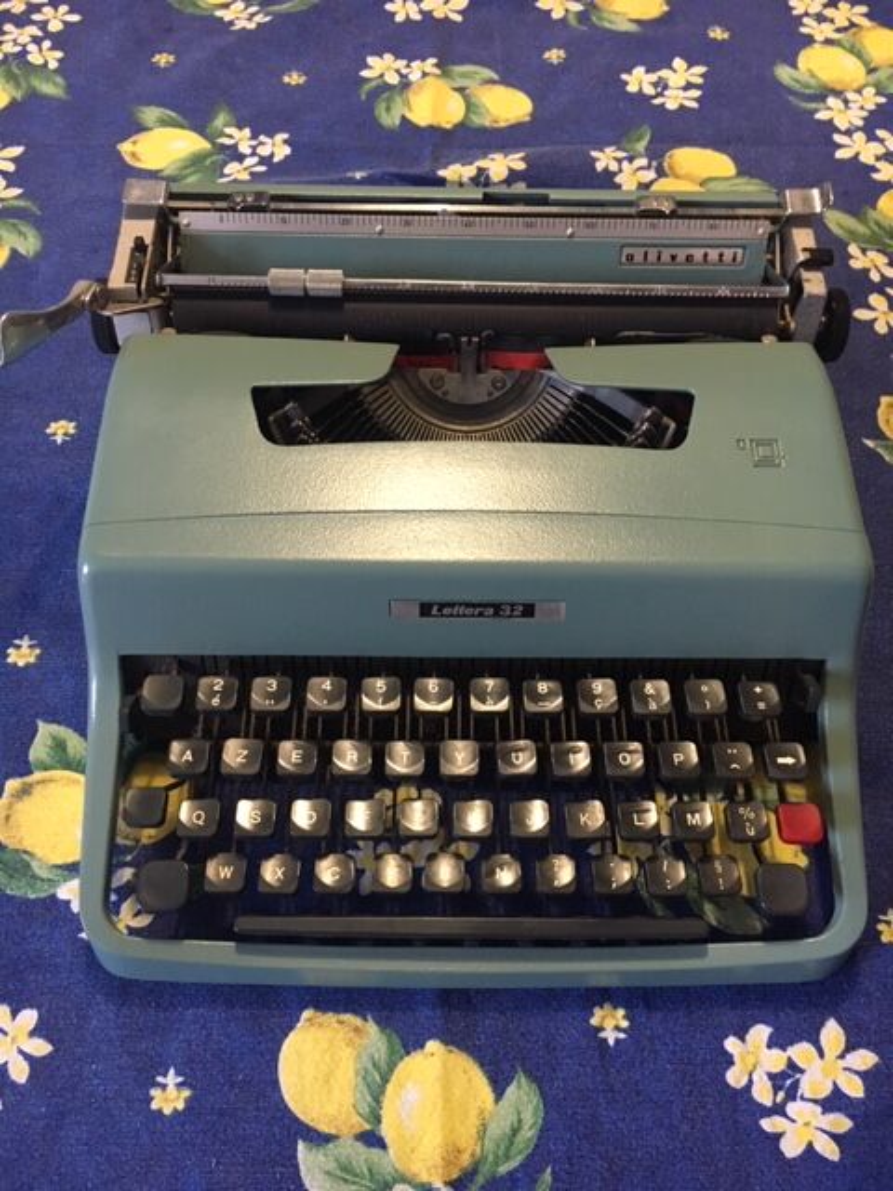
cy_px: 596
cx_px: 446
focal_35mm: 29
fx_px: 997
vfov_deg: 61.7
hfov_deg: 48.2
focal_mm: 4.15
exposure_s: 1/20
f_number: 2.2
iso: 200
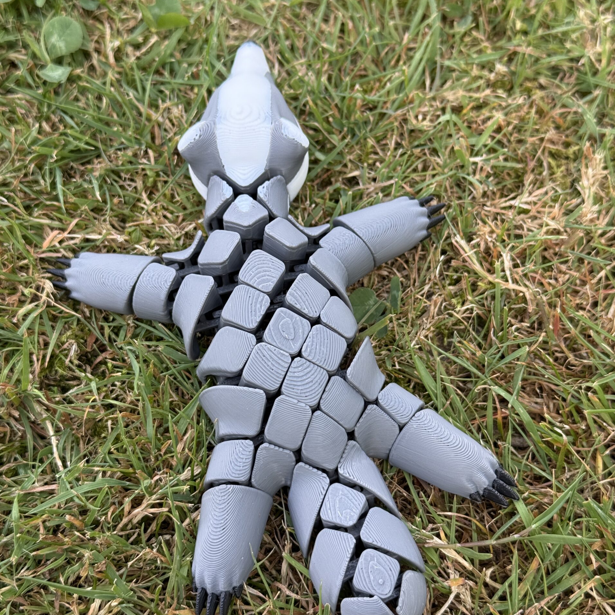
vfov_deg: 30.0
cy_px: 306
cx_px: 309
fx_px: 1146
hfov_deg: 30.0
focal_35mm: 57
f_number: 1.78
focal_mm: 6.76
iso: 80
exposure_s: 1/570
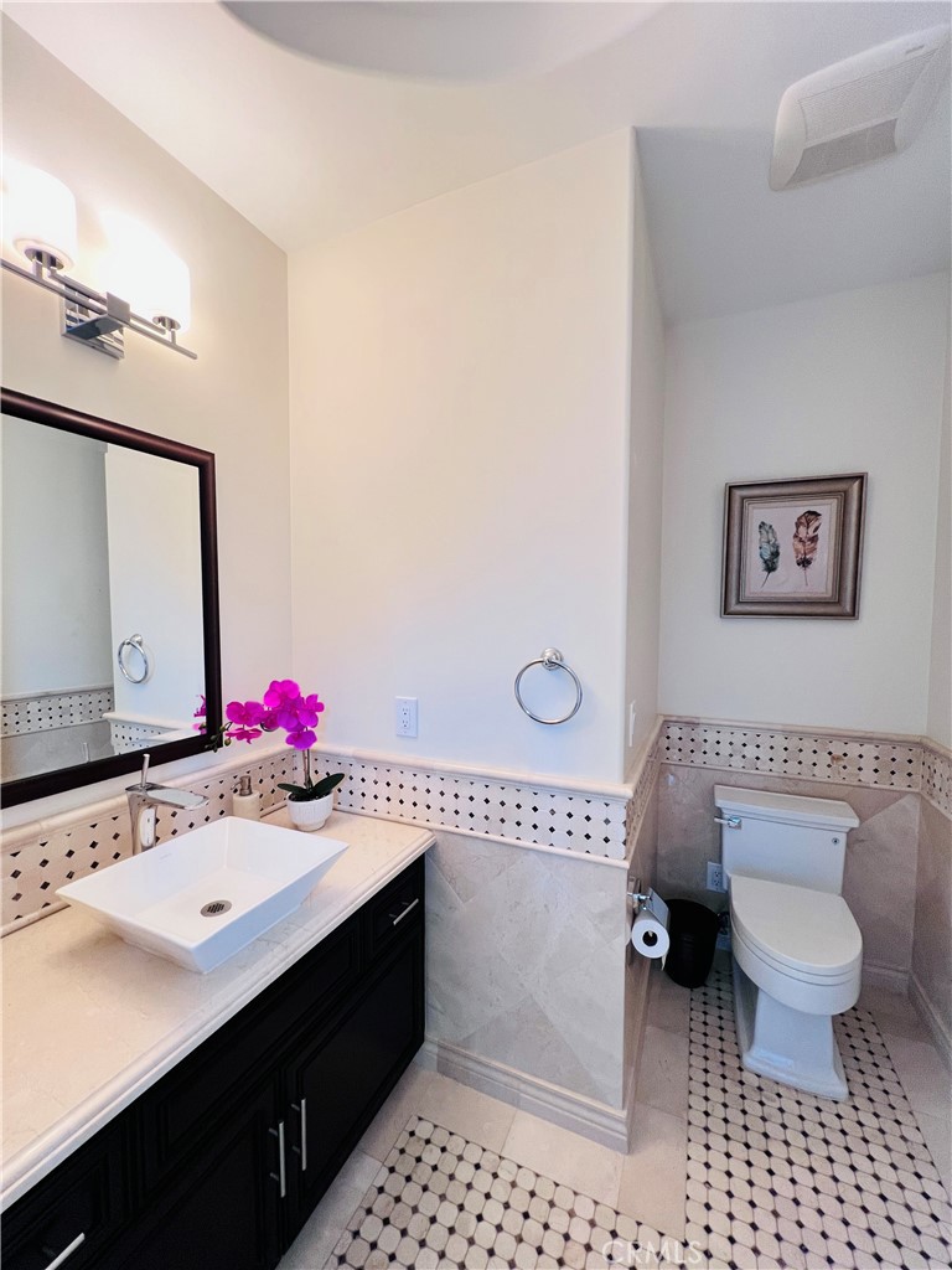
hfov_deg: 89.9
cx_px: 476
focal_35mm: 13
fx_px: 477
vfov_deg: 106.2
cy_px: 635
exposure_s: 1/60
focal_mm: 1.57
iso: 160
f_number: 1.8
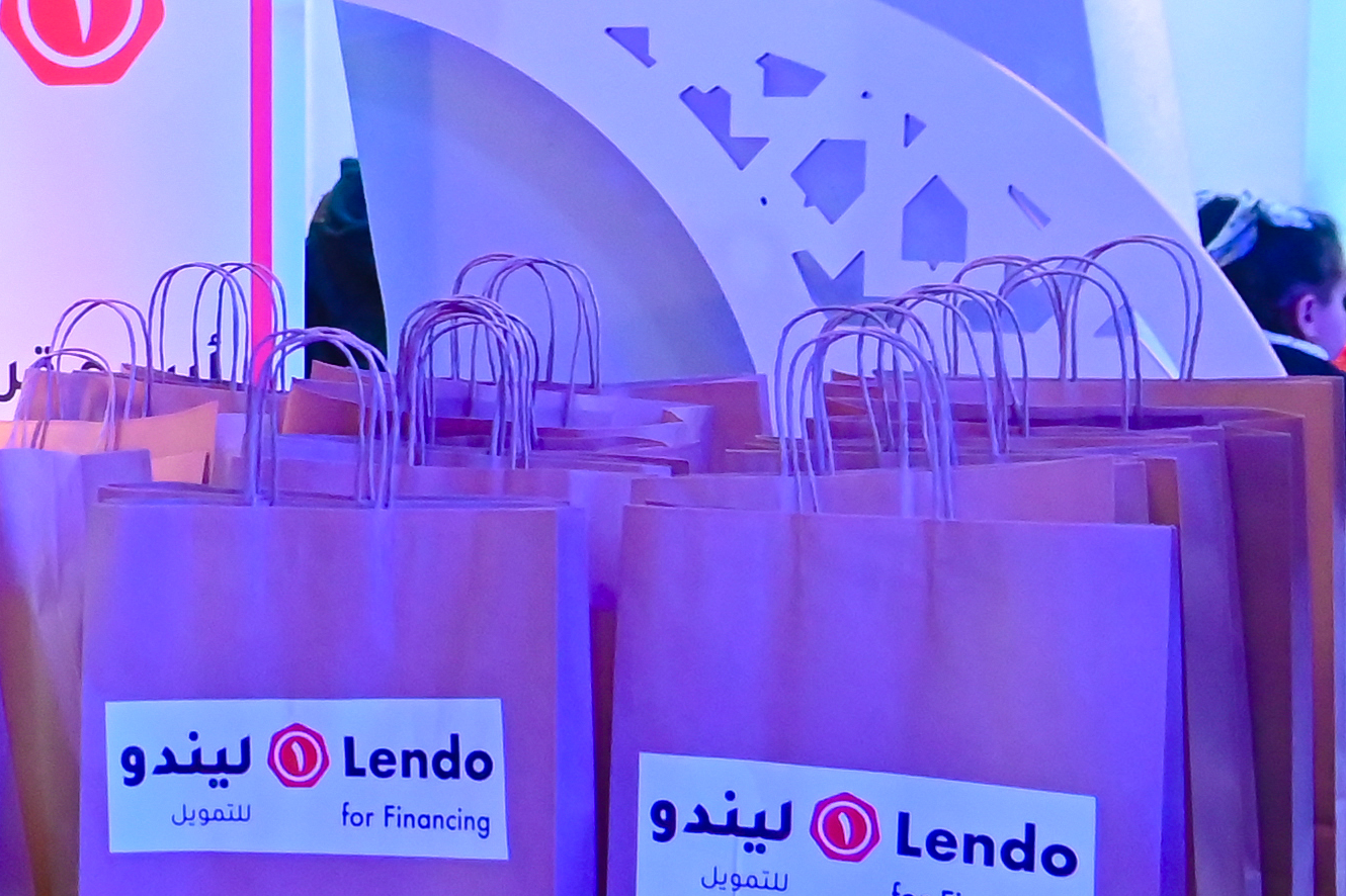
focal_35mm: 74
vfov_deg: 18.4
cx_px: -28
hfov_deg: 25.8
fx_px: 2766
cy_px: 405
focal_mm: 17
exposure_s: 1/100
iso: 3200
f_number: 2.8
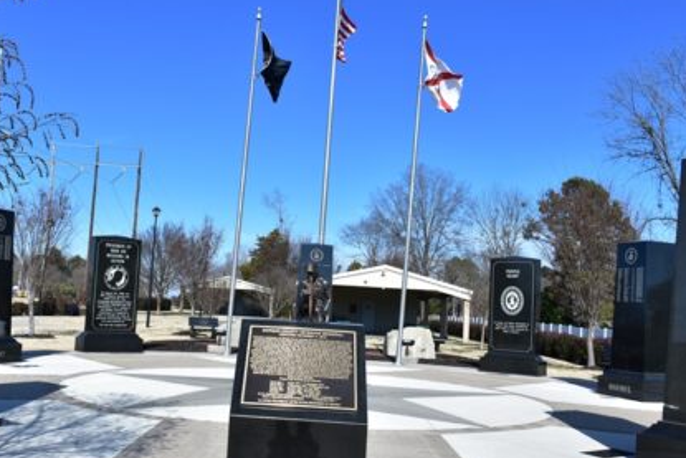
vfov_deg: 34.2
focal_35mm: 39
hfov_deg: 49.5
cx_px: 317
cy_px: 231
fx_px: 743
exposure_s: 1/500
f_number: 8
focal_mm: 18
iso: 140
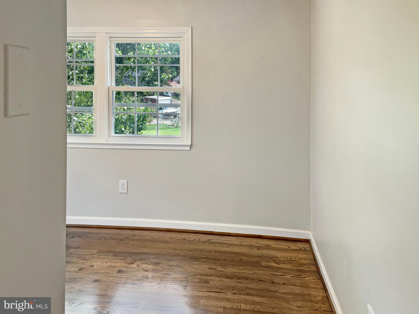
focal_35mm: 29
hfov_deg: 61.7
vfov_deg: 48.2
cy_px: 157
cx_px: 210
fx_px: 351
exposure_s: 1/28
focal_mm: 3
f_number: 1.8
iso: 16
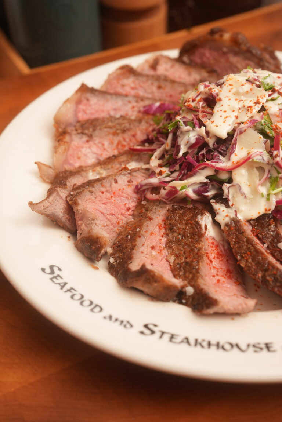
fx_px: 634
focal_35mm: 54
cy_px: 211
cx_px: 141
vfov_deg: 36.9
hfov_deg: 25.1
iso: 800
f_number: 6.3
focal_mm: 54
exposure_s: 1/25
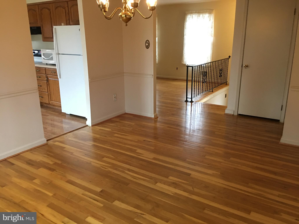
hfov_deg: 61.7
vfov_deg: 48.2
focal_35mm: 29
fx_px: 250
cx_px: 150
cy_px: 112
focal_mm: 4.15
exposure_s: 1/15
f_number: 2.2
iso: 100
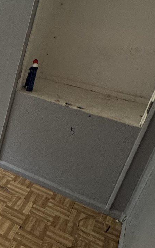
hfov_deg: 20.6
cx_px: -108
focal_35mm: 48
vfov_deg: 41.7
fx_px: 324
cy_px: 104
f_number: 2.2
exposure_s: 1/99
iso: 160
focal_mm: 2.22
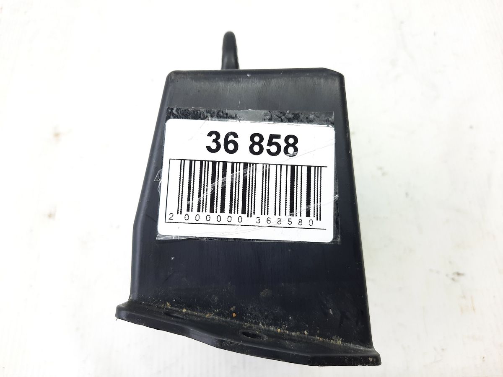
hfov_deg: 69.4
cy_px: 188
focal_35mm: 25
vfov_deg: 54.9
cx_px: 252
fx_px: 363
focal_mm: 4.6
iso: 100
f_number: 2
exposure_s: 1/50
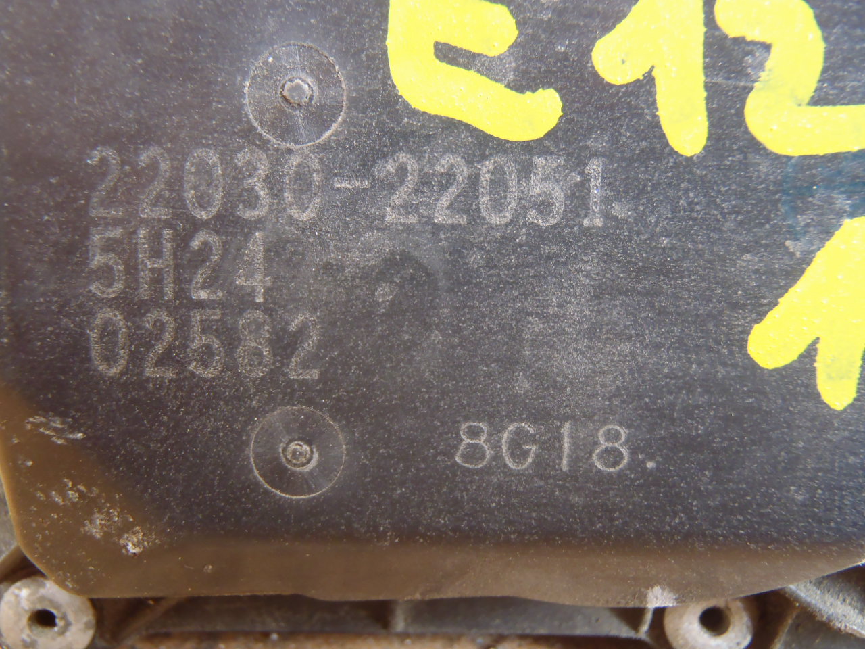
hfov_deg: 50.1
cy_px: 324
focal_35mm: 37
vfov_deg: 38.7
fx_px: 925
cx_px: 432
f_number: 4.7
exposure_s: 1/4
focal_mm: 6.64
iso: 250
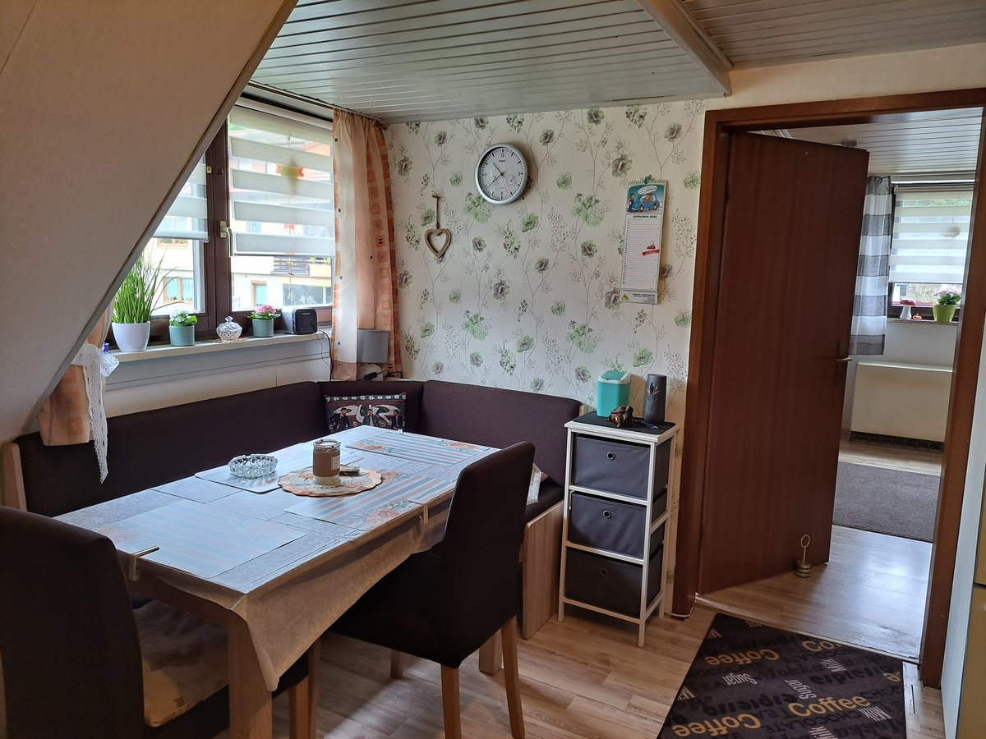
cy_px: 370
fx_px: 684
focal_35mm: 24
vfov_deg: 56.8
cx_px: 493
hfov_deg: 71.6
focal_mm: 5.23
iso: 64
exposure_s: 1/50
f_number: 1.8
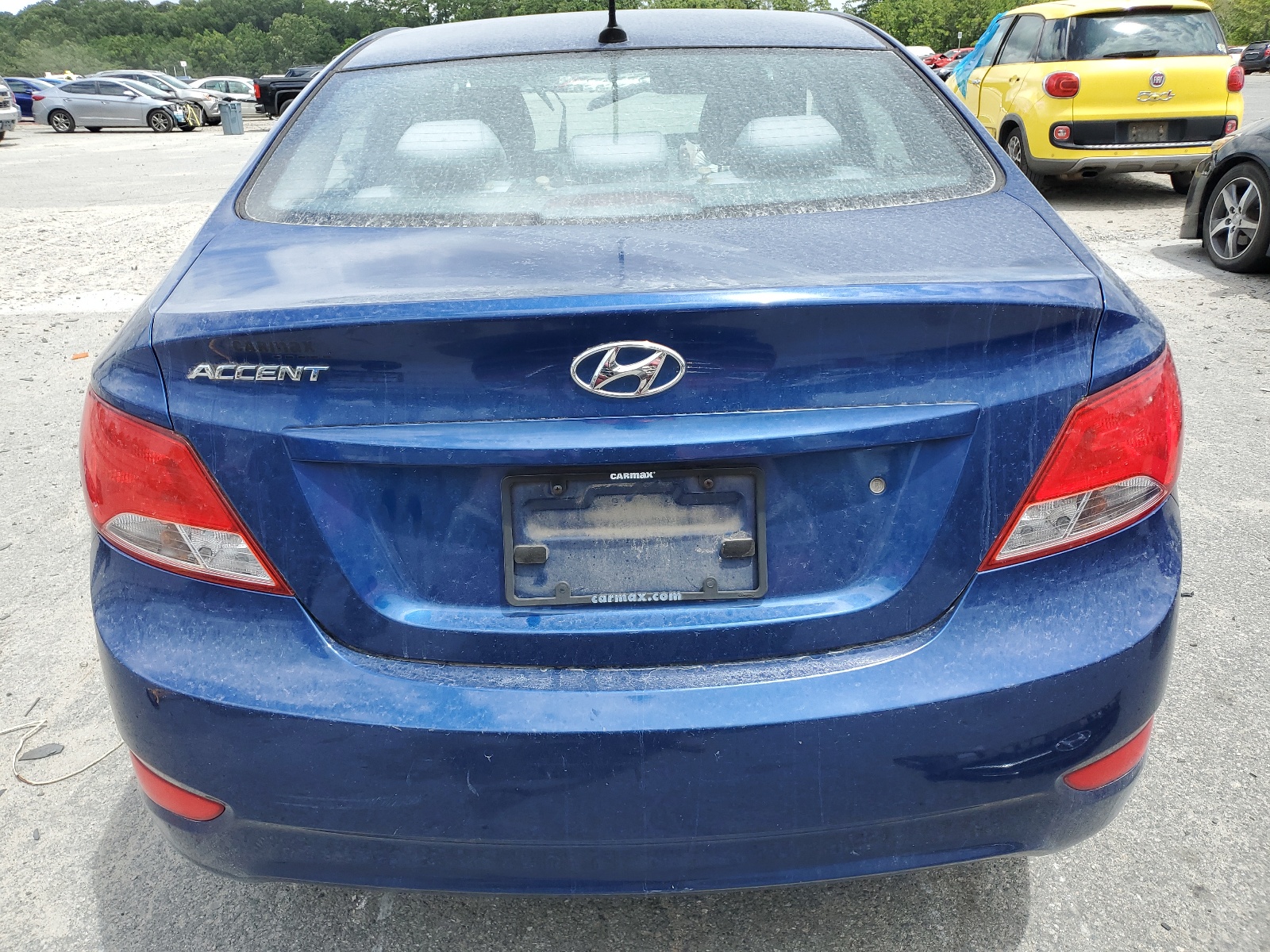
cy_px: 476
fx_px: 954
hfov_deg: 67.3
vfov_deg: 53.1
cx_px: 635
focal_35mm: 26
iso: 50
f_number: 1.5
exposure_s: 1/1429
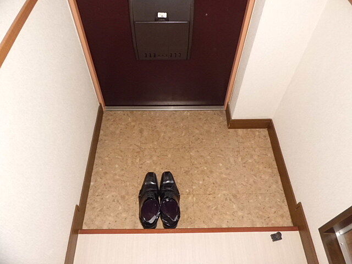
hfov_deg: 67.3
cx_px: 176
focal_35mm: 26
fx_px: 264
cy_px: 132
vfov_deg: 53.1
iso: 200
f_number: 2.8
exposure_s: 1/60
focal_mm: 4.7
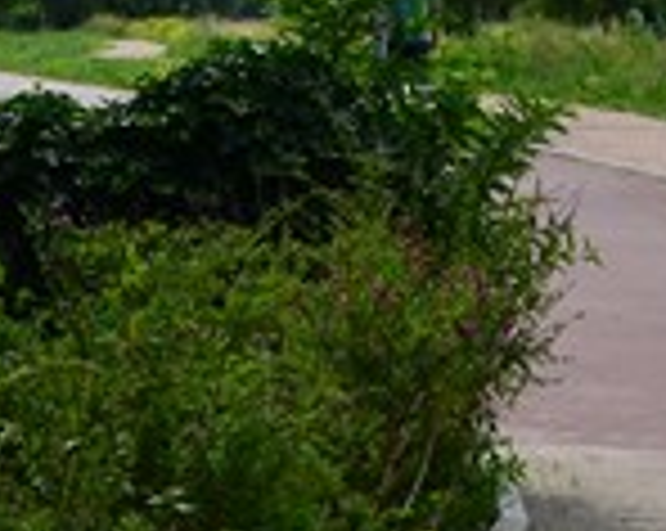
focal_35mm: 274
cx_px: 1215
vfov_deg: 5.6
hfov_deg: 6.9
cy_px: -58
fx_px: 5394
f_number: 14
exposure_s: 1/800
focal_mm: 48
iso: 800
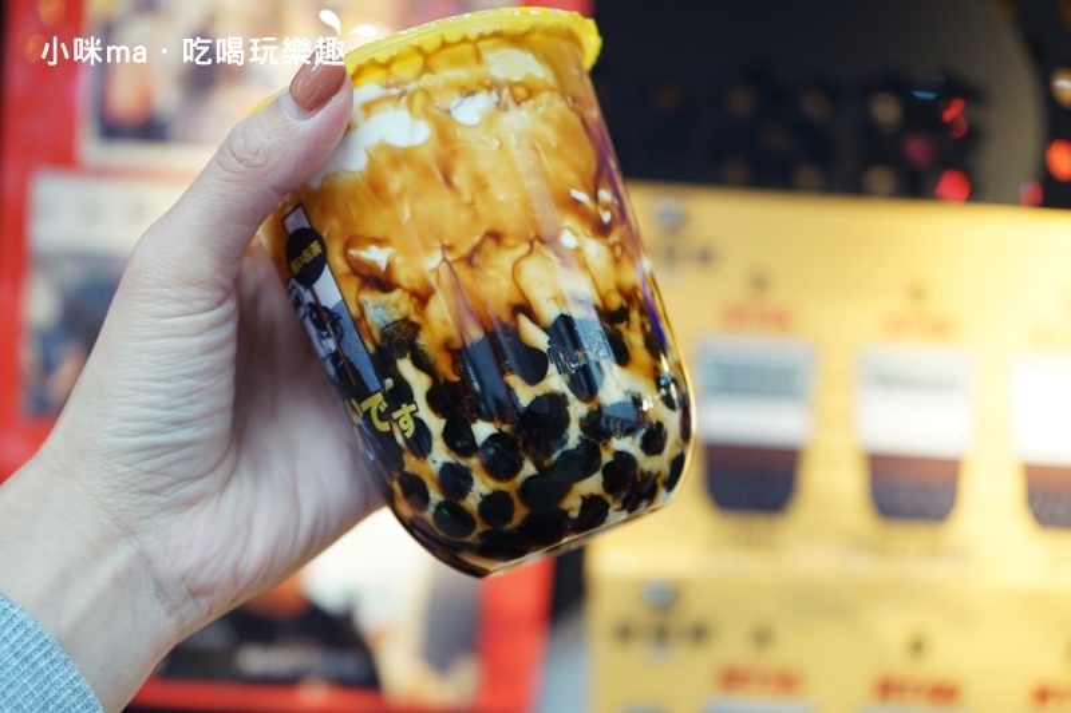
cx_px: 536
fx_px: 1428
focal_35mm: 48
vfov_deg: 28.1
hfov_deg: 41.1
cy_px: 356
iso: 400
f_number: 4.5
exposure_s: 1/60
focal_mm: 48
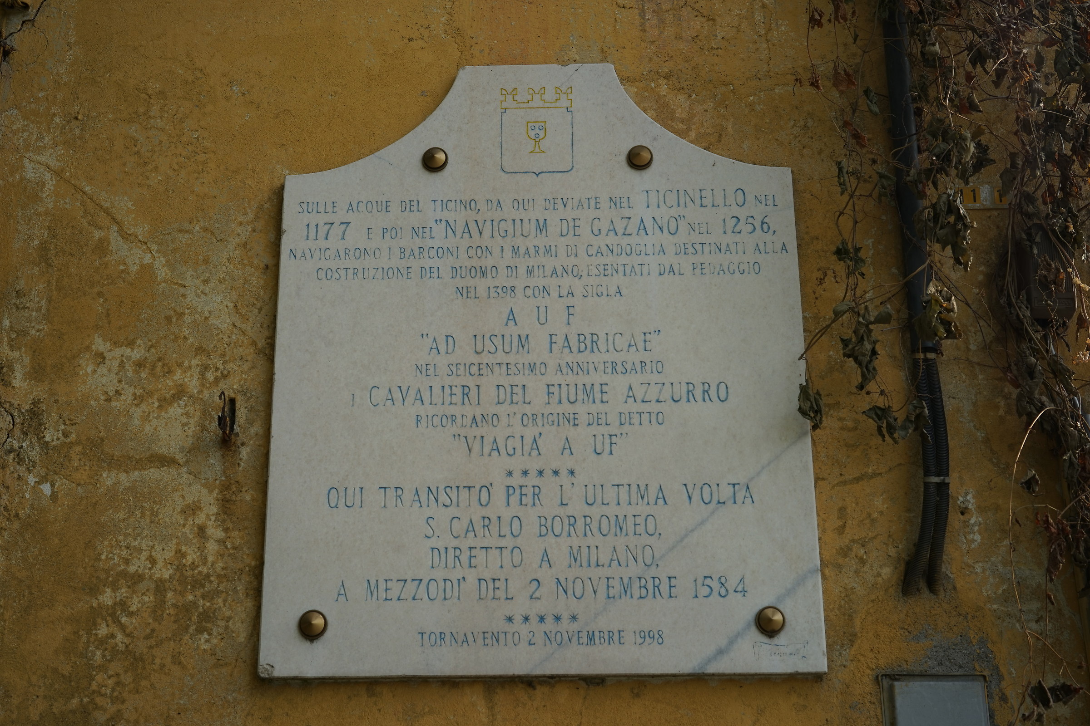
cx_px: 545
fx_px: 1514
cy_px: 363
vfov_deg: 27.0
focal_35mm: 50
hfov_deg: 39.6
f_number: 8
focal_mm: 50
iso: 100
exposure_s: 1/125
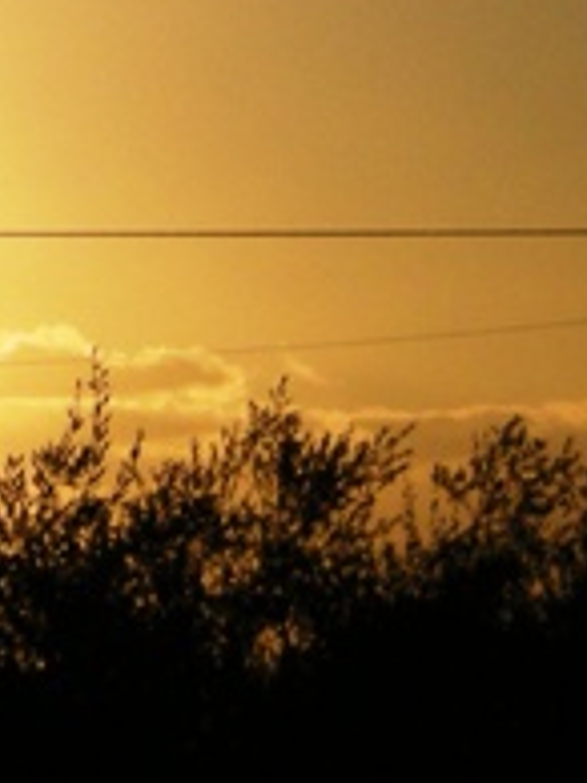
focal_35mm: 398
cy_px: -622
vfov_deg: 4.9
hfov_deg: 3.7
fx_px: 9009
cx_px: -430
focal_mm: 16.1
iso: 91
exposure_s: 1/790
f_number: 10.8
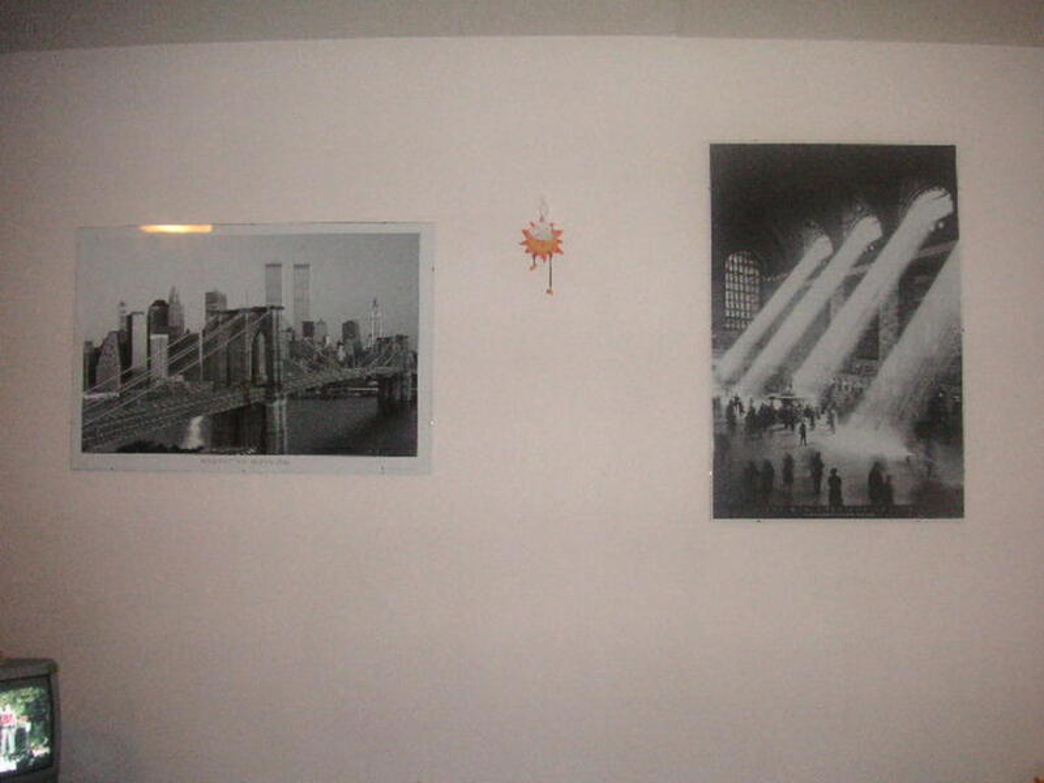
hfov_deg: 50.1
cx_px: 522
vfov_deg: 38.7
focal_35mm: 37
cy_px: 392
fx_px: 1116
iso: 160
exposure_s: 1/45
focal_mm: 6.1
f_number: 2.8
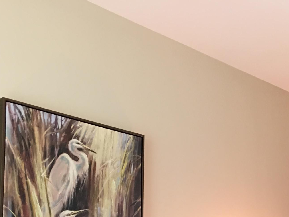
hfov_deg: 28.8
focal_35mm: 67
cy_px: 246
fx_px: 559
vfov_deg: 20.8
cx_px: 189
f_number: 2.2
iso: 64
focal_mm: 4.15
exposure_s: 1/15
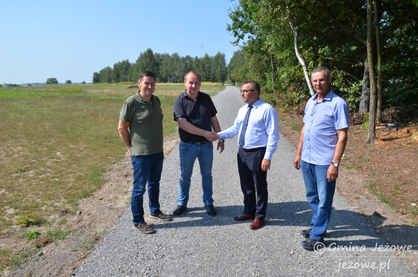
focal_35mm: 27
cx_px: 209
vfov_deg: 47.7
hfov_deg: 67.5
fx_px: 313
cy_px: 138
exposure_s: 1/640
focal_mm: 18
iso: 1000
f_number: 13
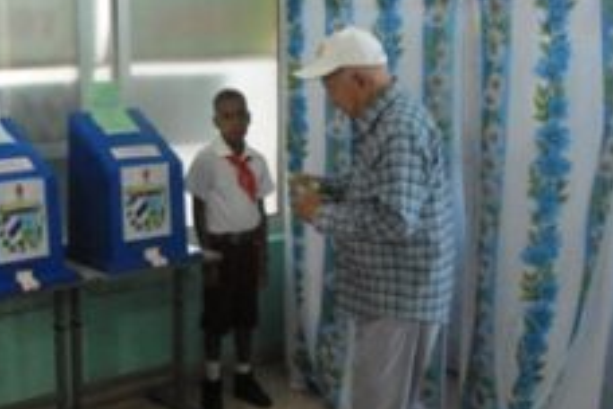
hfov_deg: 33.6
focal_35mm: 59
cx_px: 194
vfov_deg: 23.0
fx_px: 1005
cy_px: 226
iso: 1600
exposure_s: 1/250
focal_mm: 22
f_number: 8
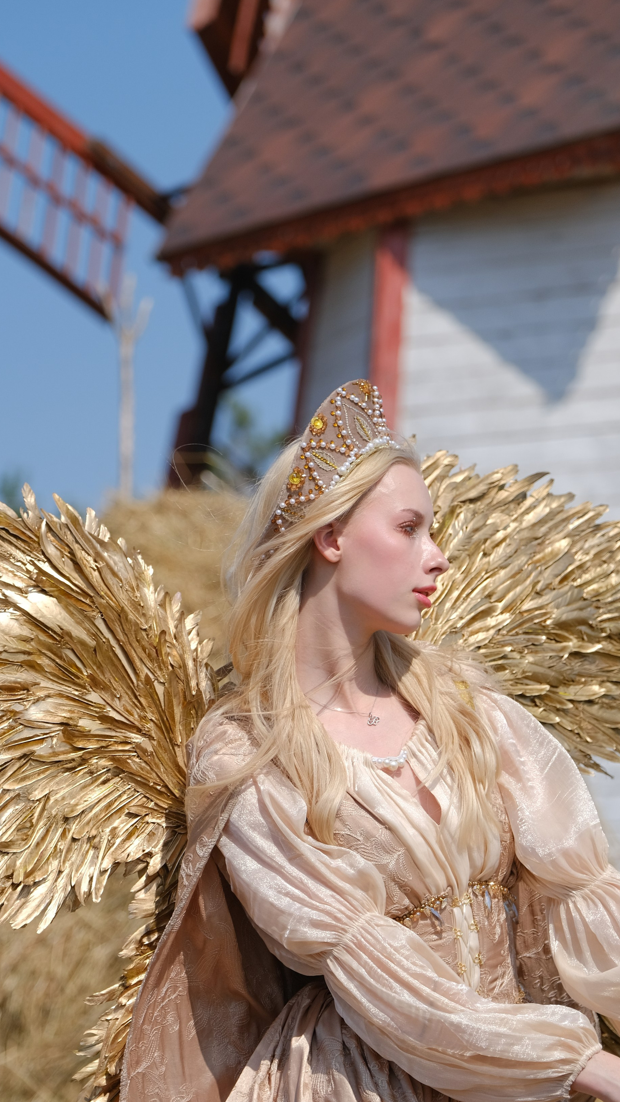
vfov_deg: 14.6
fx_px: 4296
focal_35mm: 147
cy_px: 671
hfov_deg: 8.3
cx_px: 224
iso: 200
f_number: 2.8
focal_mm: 74.4
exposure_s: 1/4000
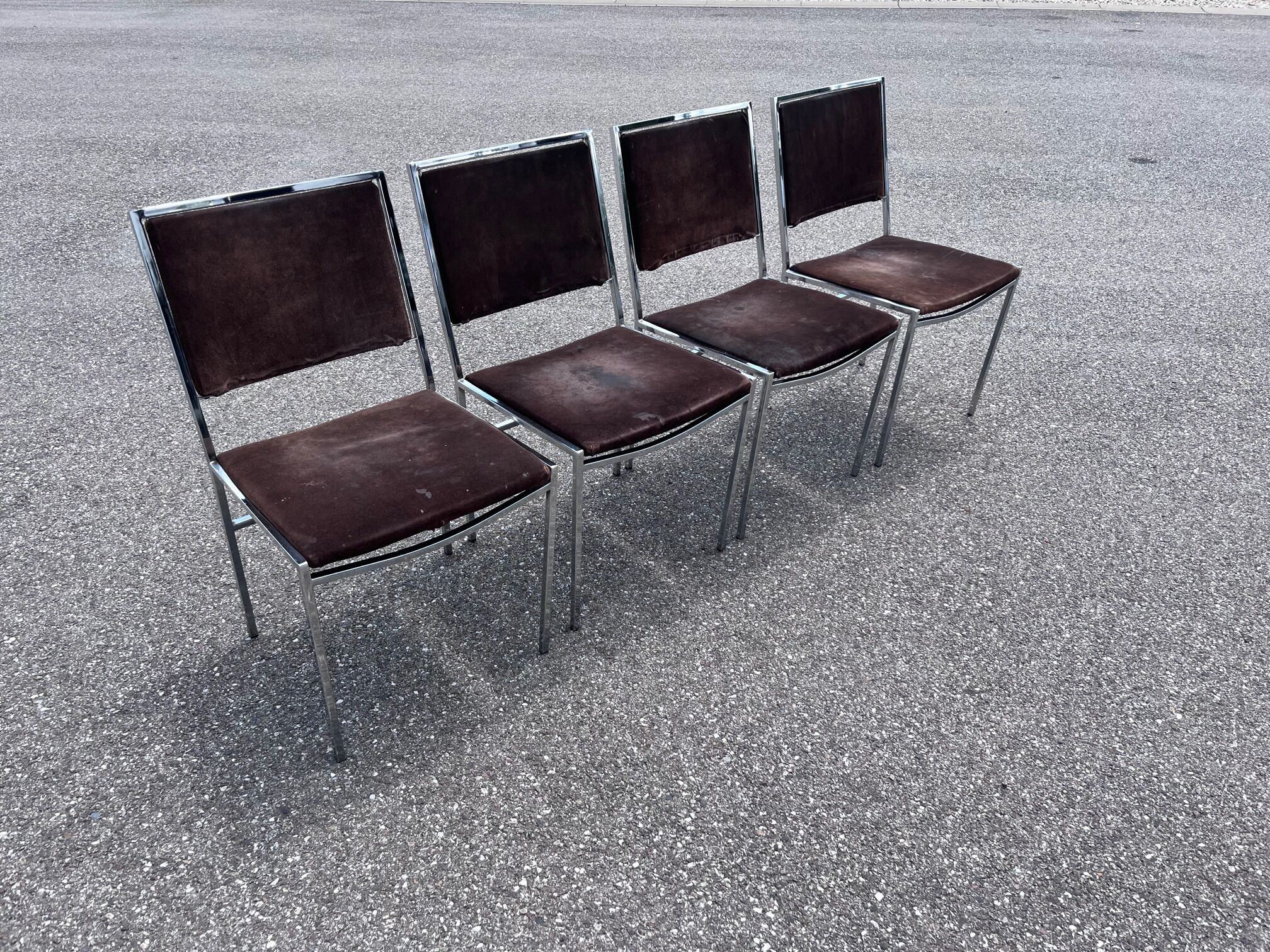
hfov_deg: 67.3
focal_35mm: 26
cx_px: 635
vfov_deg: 53.1
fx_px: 954
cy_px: 476
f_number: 1.6
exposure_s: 1/1066
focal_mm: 5.1
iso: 50
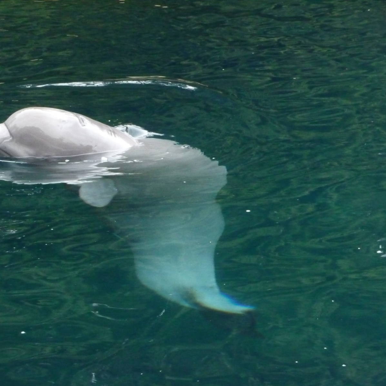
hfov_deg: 9.3
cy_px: 193
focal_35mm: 187
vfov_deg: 9.4
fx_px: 2359
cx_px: 129
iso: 800
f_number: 4.8
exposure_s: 1/100
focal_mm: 27.1
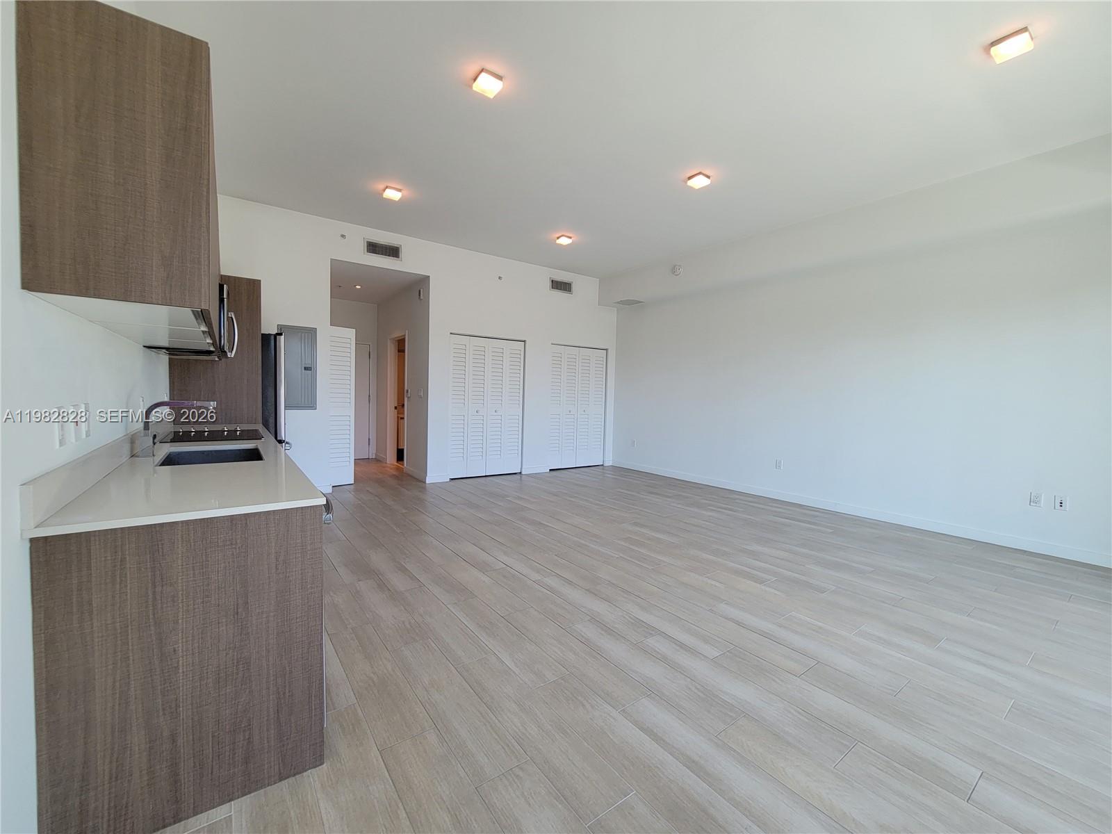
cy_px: 417
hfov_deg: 106.2
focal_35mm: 13
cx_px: 556
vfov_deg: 89.9
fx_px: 418
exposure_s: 1/119
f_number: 2.2
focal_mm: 2.2
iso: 80
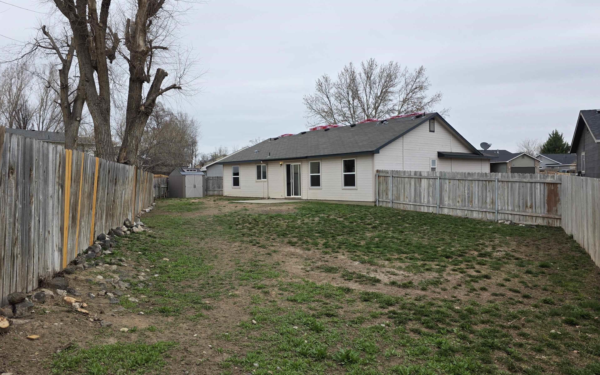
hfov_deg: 70.4
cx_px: 305
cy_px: 190
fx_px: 425
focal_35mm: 26
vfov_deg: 47.6
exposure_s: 1/1668
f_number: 1.7
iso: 80
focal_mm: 6.3
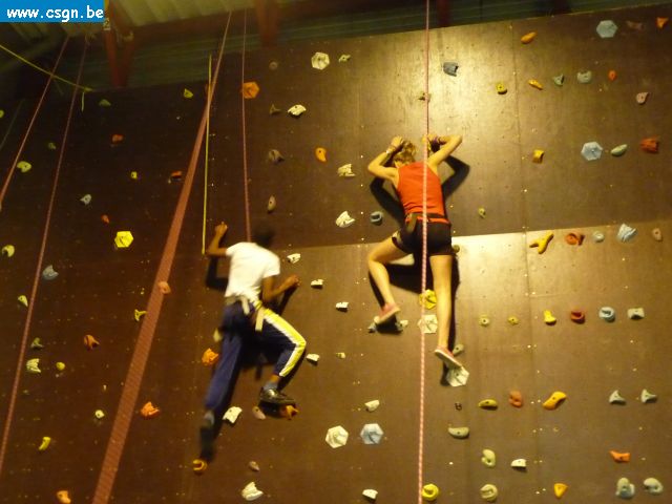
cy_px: 252
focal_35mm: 49
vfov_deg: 29.7
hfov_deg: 38.9
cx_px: 336
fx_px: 951
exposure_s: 1/13
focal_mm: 6
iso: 800
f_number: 3.7
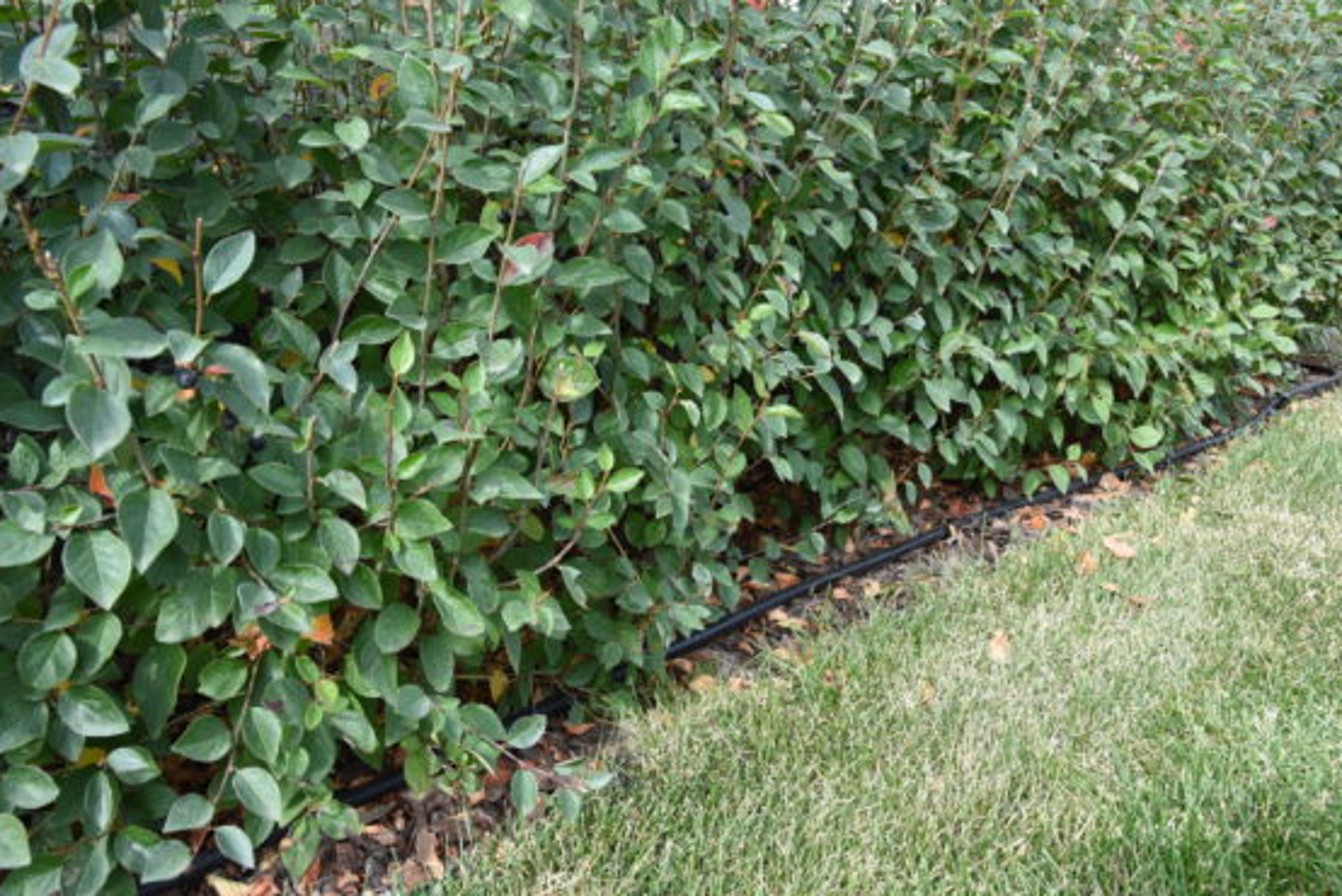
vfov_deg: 49.6
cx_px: 661
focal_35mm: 26
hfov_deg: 69.4
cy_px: 452
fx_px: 970
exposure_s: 1/200
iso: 500
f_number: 9
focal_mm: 24
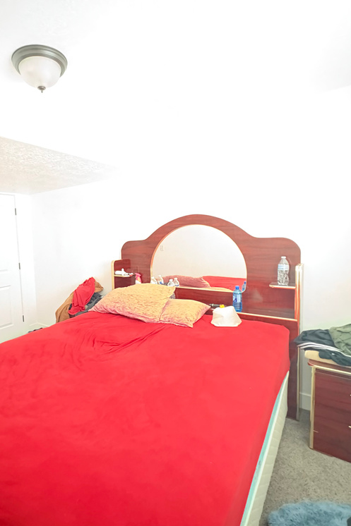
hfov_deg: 59.6
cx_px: 102
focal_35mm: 20
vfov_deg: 84.0
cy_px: 262
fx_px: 293
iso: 5000
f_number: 2.2
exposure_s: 1/13
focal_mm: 2.22
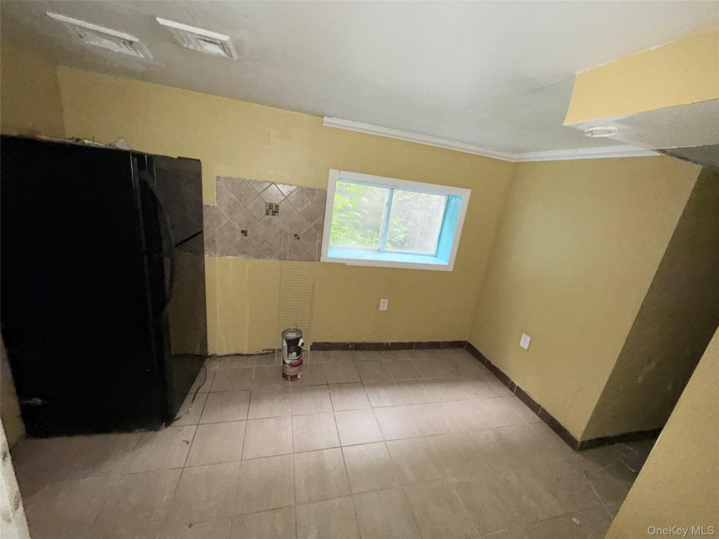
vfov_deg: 85.7
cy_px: 270
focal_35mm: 14
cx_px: 360
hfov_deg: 102.1
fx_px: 291
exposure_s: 1/60
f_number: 2.2
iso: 125
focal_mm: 2.22
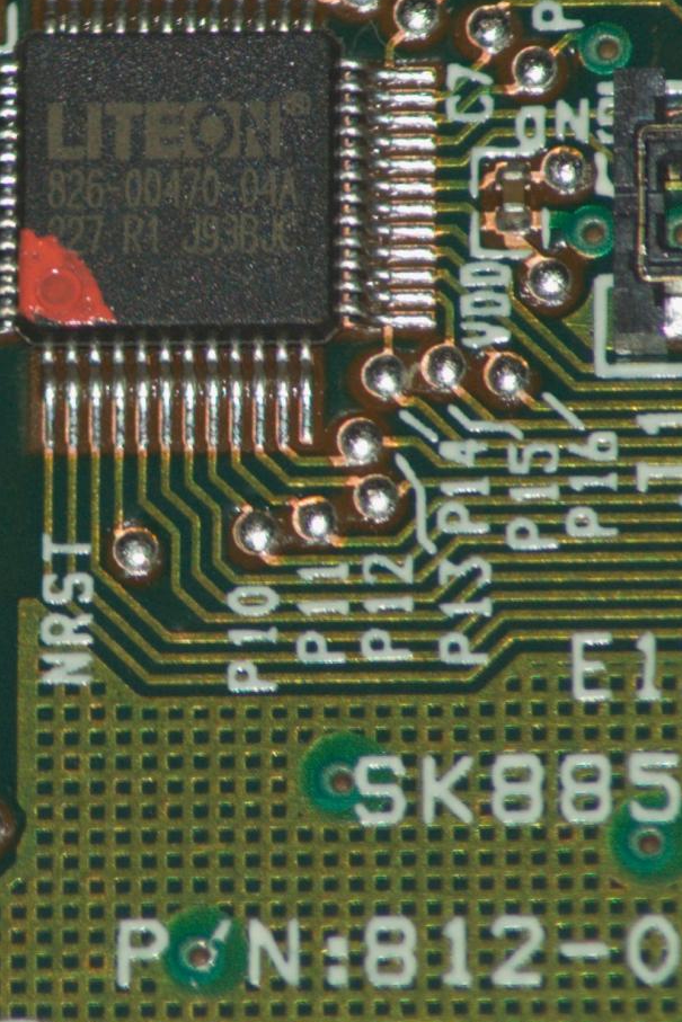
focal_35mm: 873
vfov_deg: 2.4
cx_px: 143
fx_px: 24796
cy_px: 462
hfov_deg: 1.6
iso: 200
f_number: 11
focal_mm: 220
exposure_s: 1/60
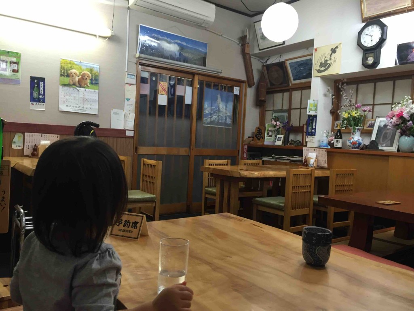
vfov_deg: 48.2
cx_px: 207
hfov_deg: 61.7
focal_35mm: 29
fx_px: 347
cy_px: 156
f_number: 2.2
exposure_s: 1/33
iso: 125
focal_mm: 4.15
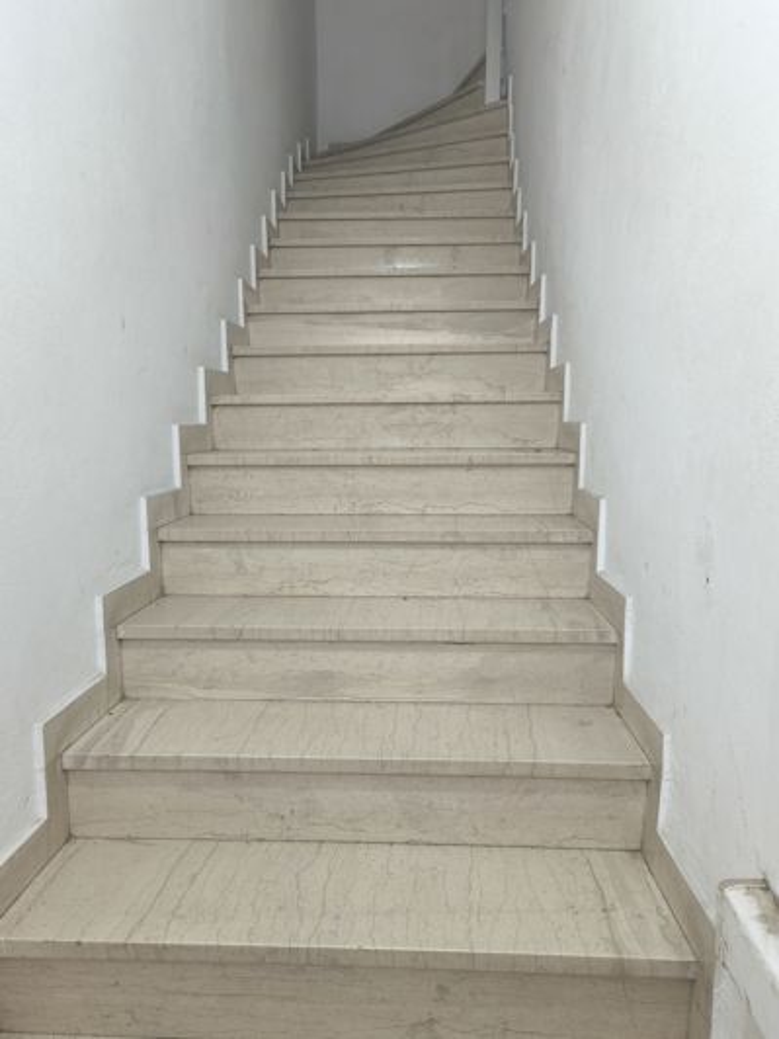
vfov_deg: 63.4
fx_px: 840
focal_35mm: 28
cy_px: 520
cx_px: 390
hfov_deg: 49.7
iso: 250
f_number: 1.7
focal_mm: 5.35
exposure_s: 1/50
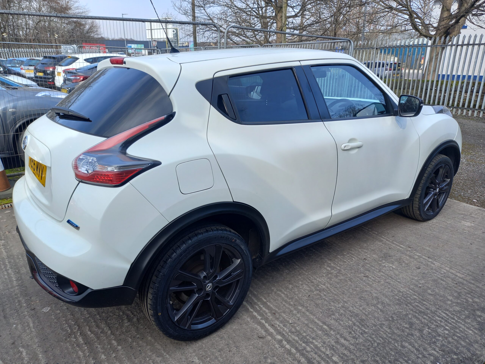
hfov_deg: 69.4
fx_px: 350
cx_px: 242
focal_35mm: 25
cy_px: 182
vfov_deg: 54.9
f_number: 2
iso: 25
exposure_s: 1/252
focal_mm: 4.6
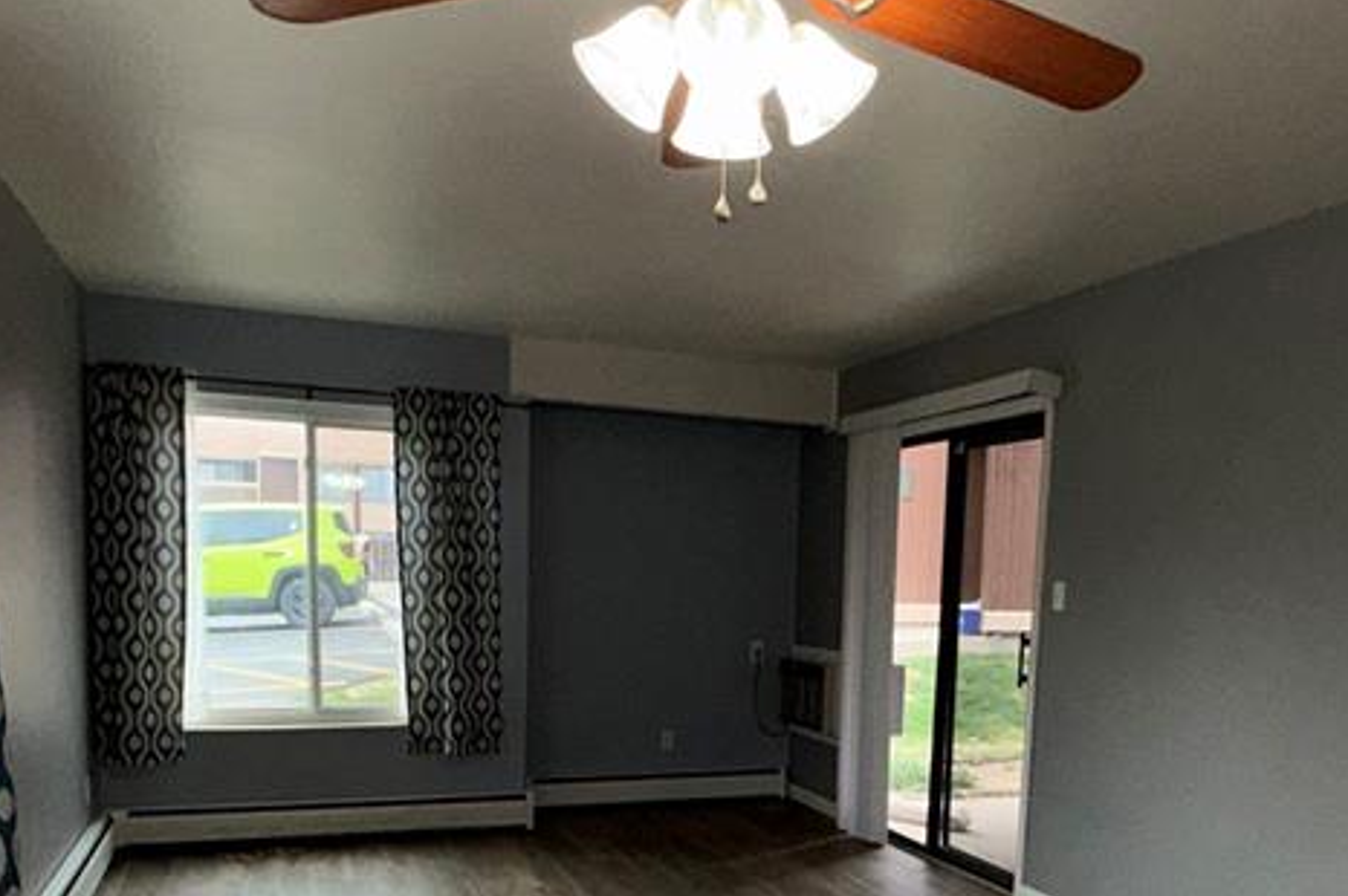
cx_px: 804
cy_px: 712
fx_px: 1197
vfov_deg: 39.5
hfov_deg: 58.3
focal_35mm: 32
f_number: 2.2
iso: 80
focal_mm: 2.22
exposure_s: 1/122
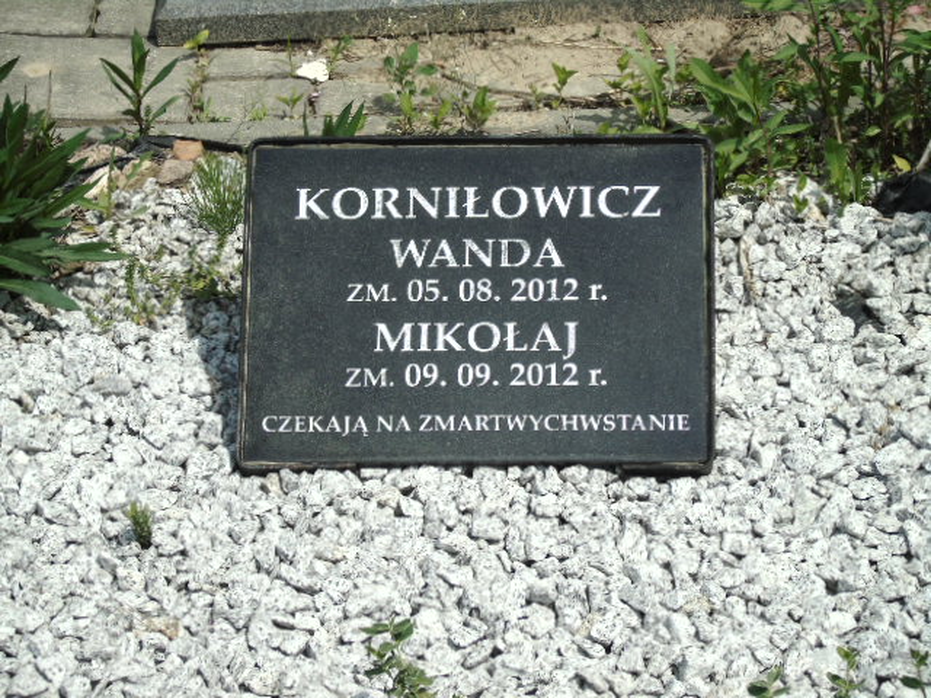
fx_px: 2905
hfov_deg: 18.2
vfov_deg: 13.7
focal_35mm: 108
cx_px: 466
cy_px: 349
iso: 80
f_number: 4.4
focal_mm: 19
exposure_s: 1/1000
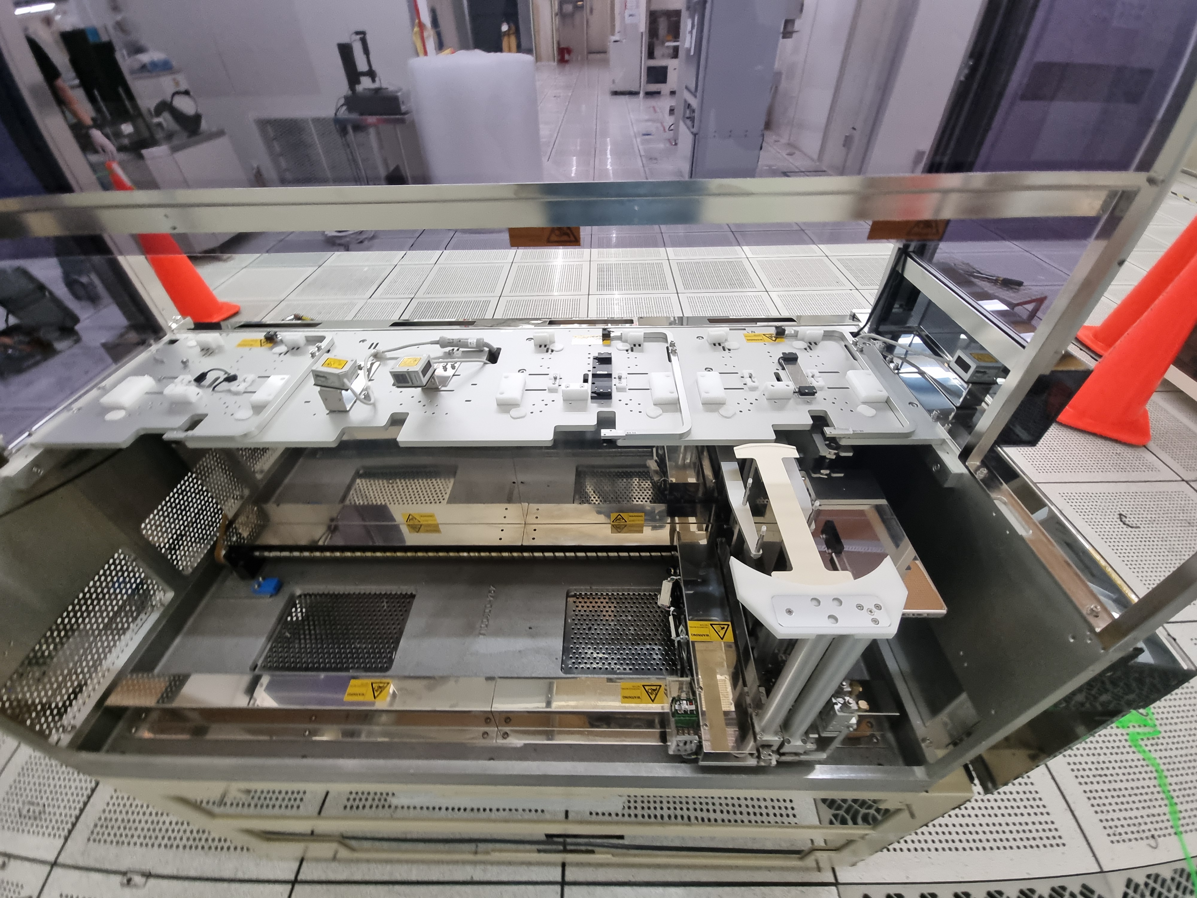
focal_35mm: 13
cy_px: 449
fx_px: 450
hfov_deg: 106.2
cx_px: 598
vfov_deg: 89.9
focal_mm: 2.2
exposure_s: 1/53
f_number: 2.2
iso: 250
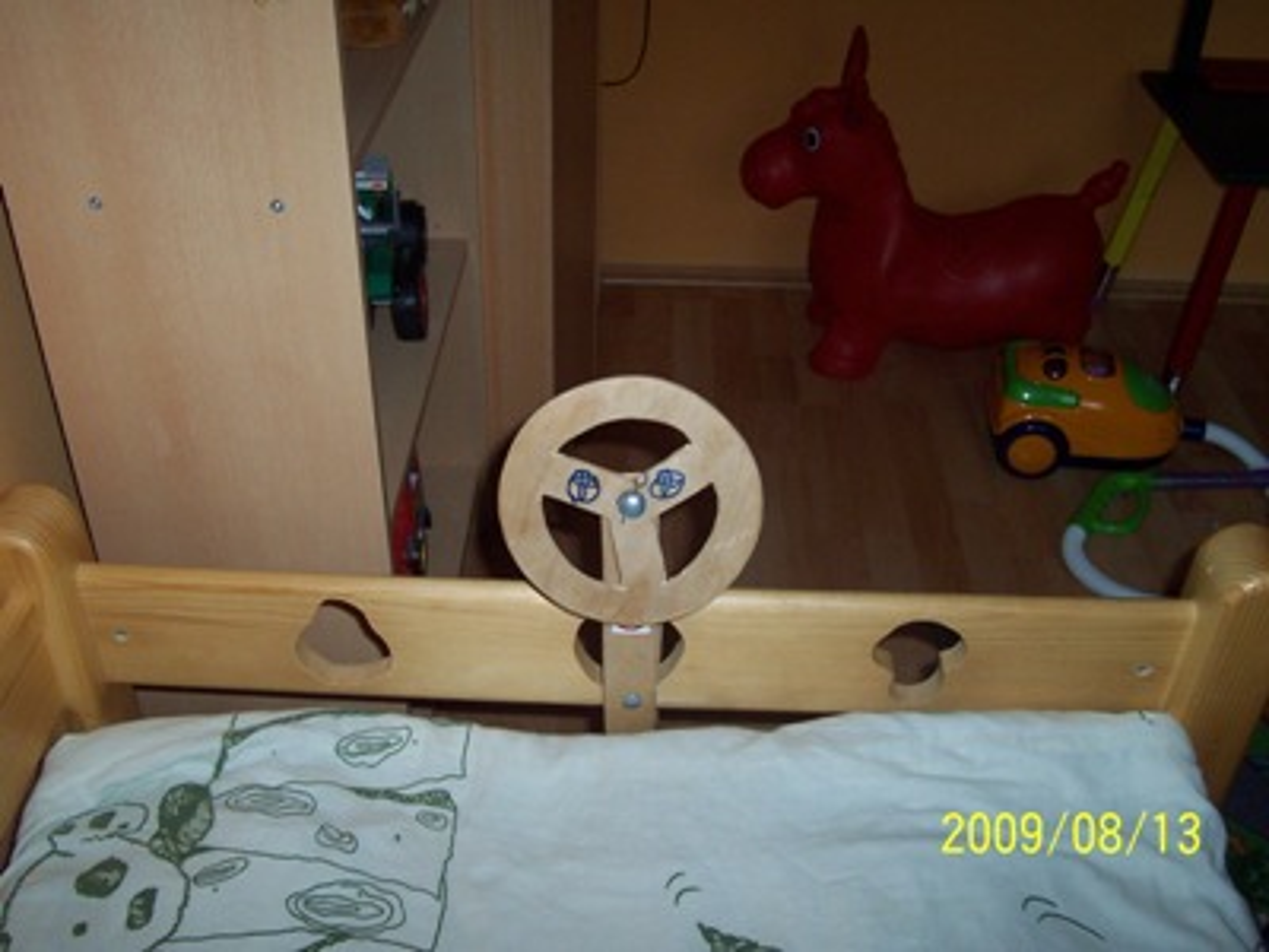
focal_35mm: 37
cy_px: 476
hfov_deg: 50.1
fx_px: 1356
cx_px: 634
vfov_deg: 38.7
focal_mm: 5.6
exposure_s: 1/60
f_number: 2.8
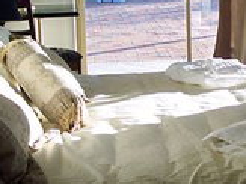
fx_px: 817
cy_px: 2
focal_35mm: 115
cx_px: 228
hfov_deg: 16.9
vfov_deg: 12.7
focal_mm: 8
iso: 100
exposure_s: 1/90
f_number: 3.4
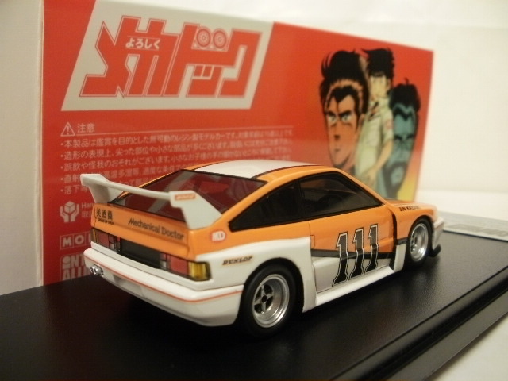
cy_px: 190
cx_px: 254
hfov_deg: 51.4
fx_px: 528
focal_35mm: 36
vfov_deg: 39.7
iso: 125
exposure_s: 1/8
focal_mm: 6.3
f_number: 3.5
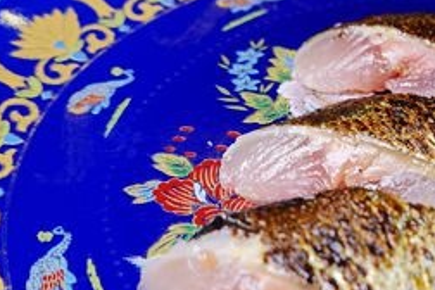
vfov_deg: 21.8
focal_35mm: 62
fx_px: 749
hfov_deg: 30.9
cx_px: 390
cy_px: 98
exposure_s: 1/60
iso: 125
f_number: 2.8
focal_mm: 9
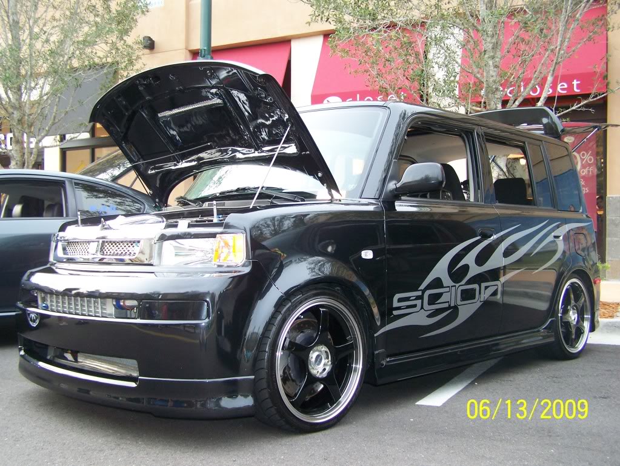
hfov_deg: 48.9
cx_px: 310
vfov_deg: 37.8
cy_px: 233
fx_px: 681
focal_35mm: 38
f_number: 2.8
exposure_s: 1/60
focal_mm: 6.3
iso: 160
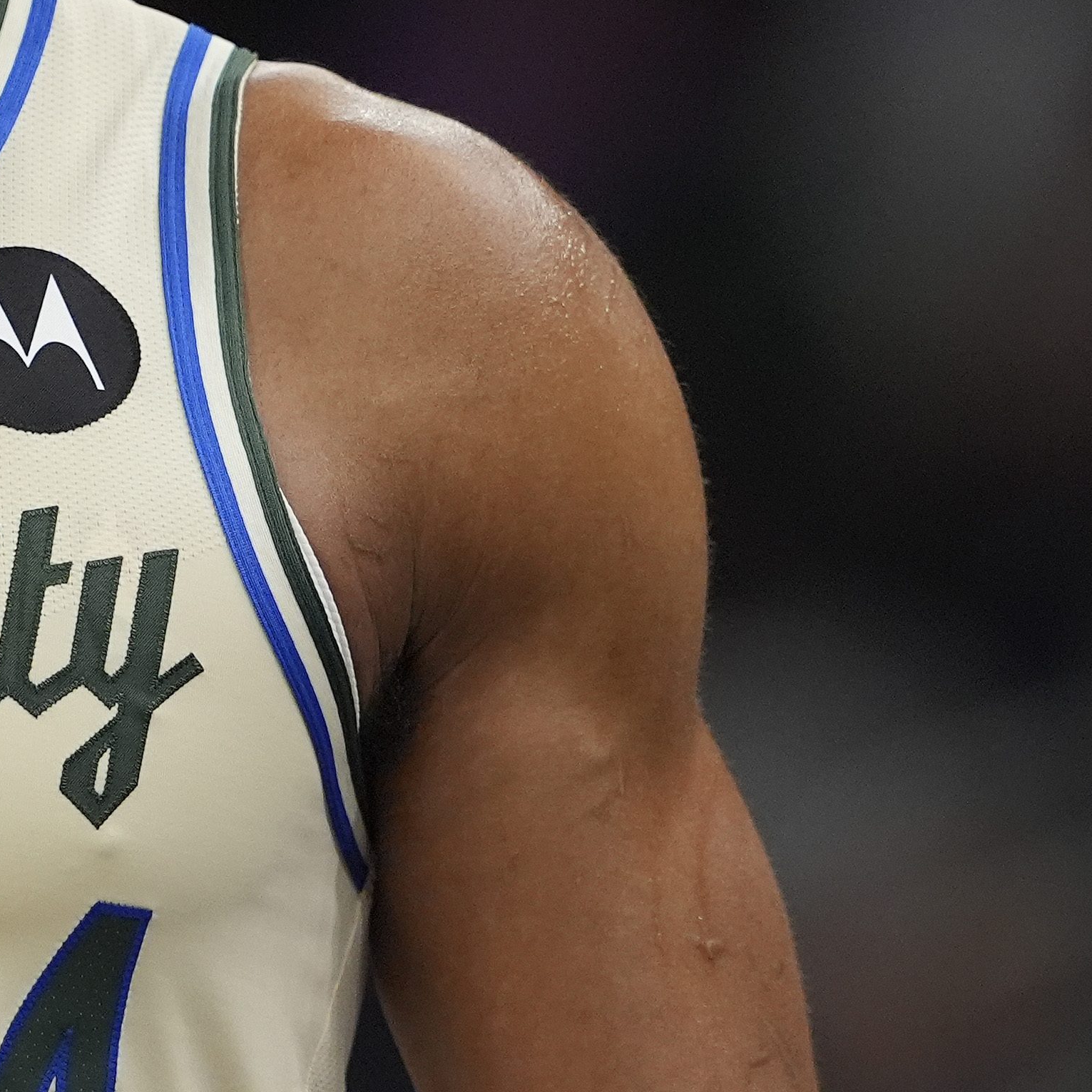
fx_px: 47540
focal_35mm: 1332
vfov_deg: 1.3
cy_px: 156
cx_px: 512
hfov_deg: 1.3
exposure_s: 1/1600
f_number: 3.2
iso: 3200
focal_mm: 400
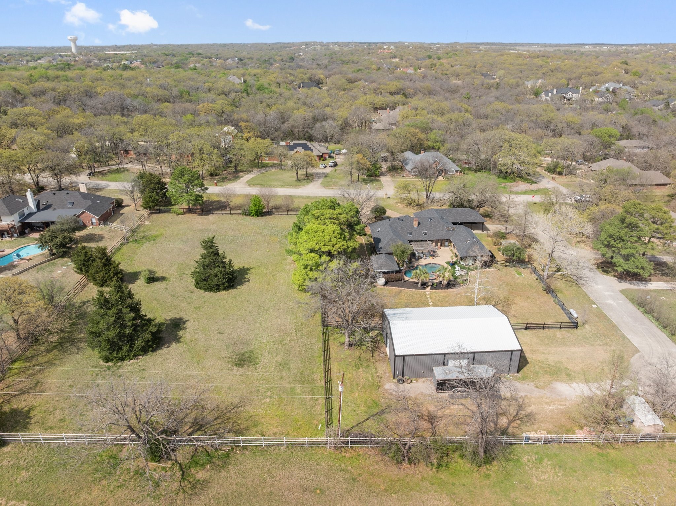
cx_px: 338
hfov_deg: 71.6
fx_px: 468
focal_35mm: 24
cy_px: 253
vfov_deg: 56.8
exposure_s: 1/200
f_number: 8
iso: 100
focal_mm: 12.29
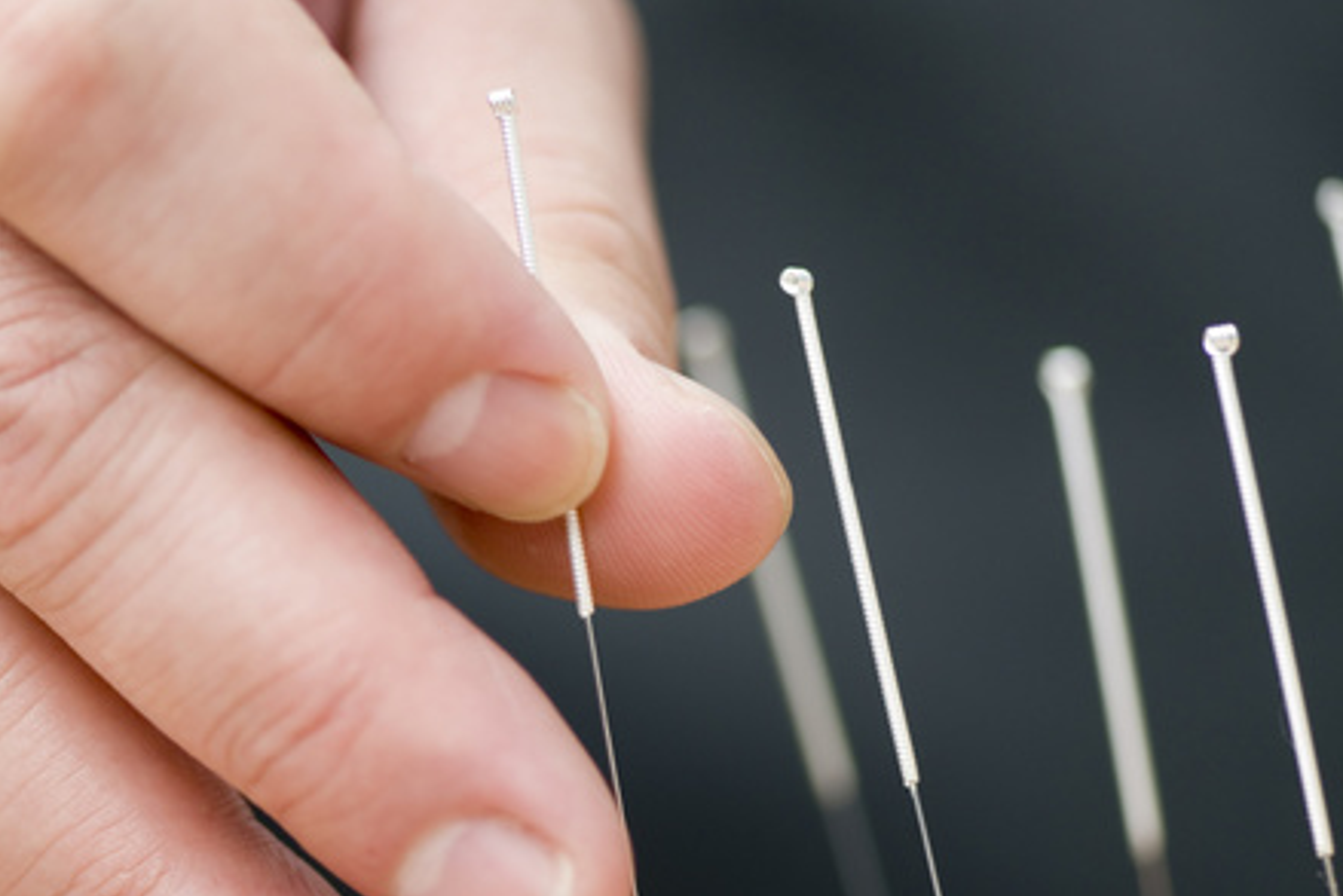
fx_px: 8573
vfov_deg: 6.0
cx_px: 462
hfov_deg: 9.0
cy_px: 602
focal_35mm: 230
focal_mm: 105
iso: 100
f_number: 3
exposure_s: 1/100
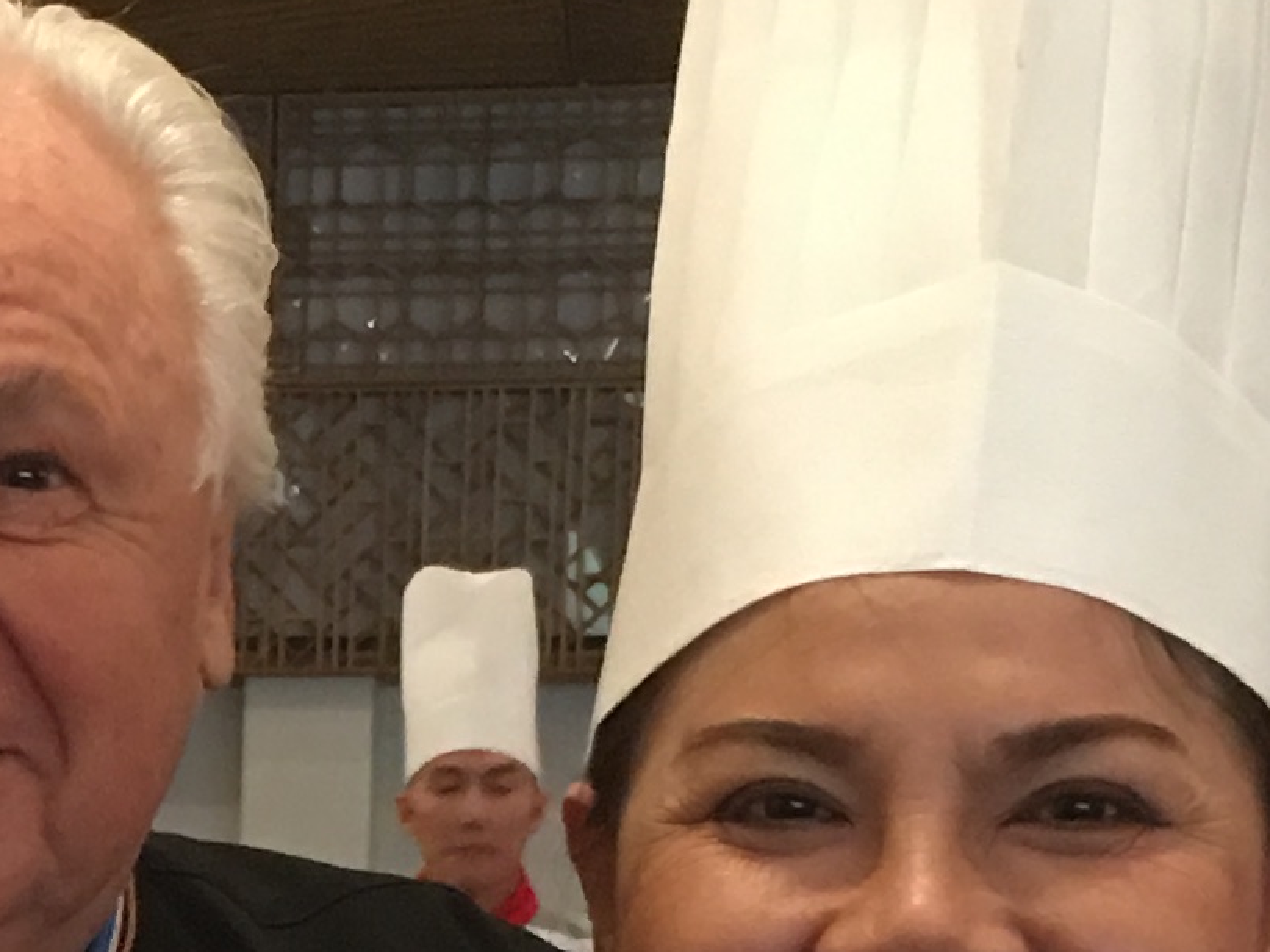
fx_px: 5283
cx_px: -630
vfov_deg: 10.0
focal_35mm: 144
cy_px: 1421
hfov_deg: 13.0
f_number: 2.2
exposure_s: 1/10
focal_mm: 4.15
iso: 100
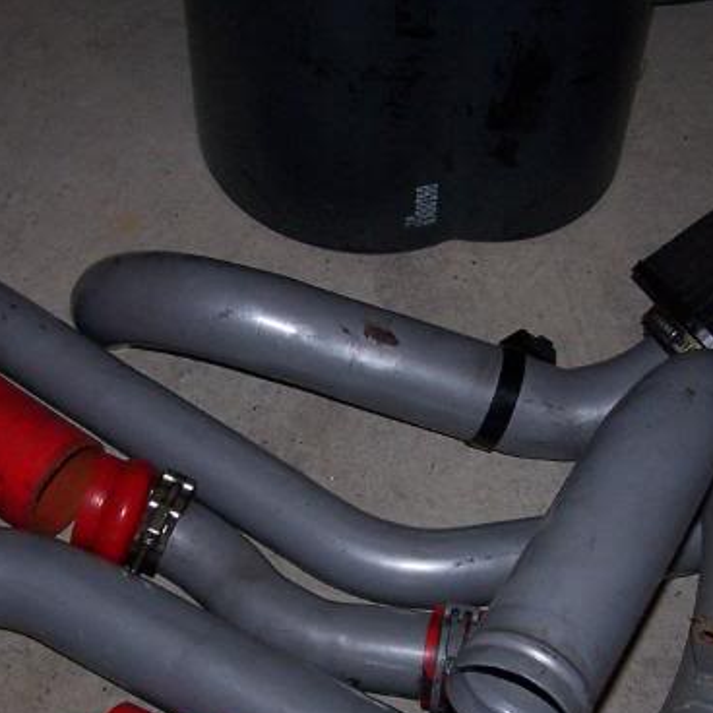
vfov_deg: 23.5
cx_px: 364
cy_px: 513
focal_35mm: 73
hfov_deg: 23.7
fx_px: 1701
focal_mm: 6.3
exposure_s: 1/60
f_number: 2.8
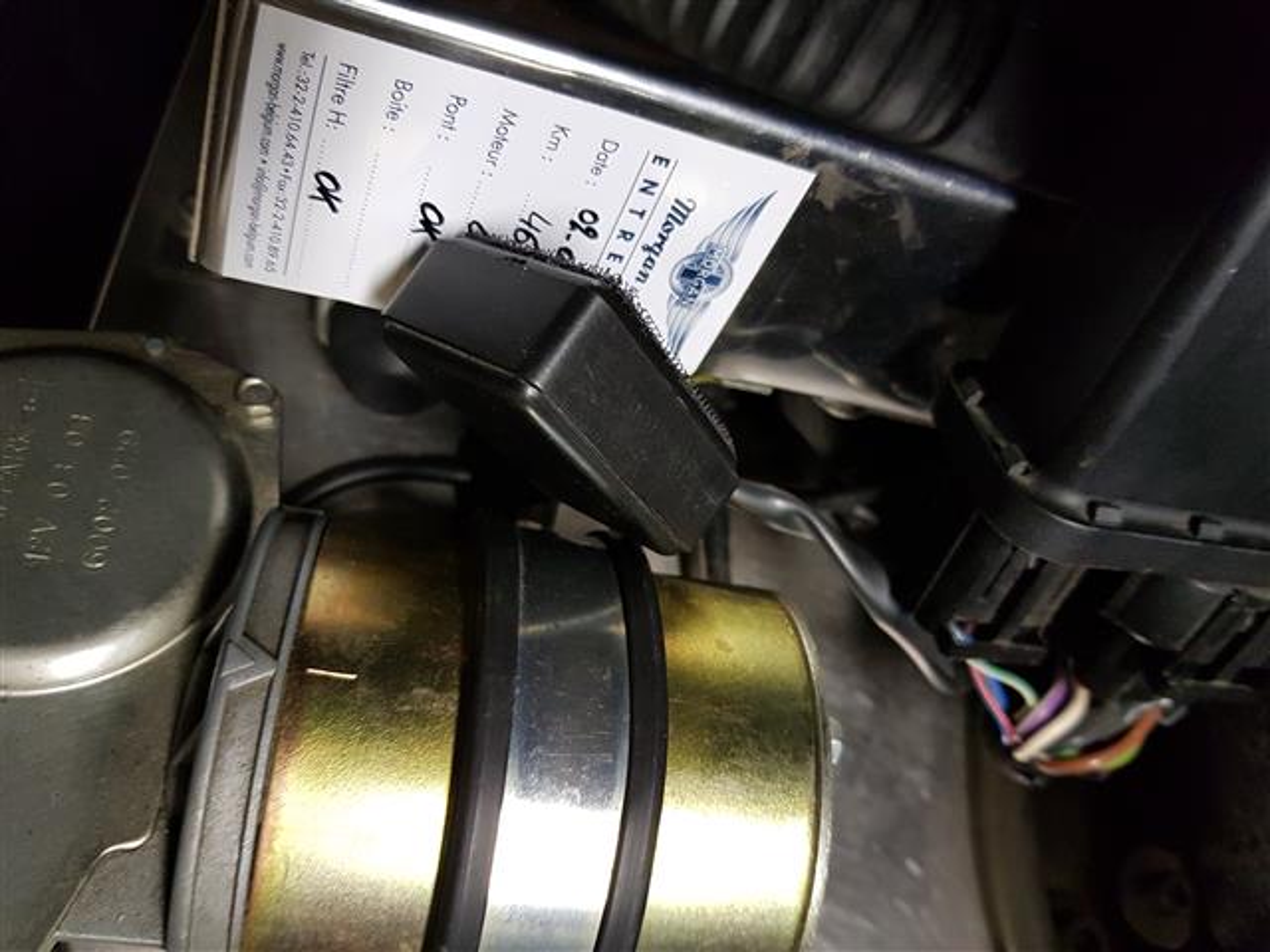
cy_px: 476
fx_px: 954
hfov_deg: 67.3
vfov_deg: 53.1
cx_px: 635
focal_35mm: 26
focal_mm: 4.2
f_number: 1.7
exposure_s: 1/33
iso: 200
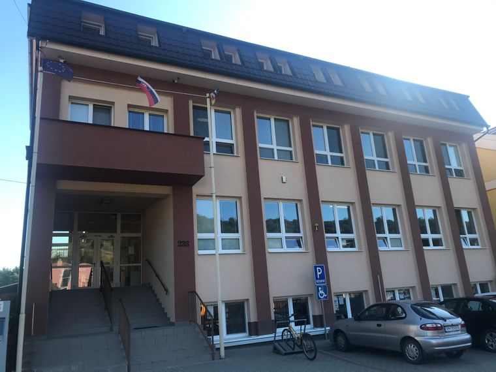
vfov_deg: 49.7
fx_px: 401
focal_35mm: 28
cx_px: 248
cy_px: 186
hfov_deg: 63.4
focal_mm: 3.99
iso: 20
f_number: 1.8
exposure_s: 1/634
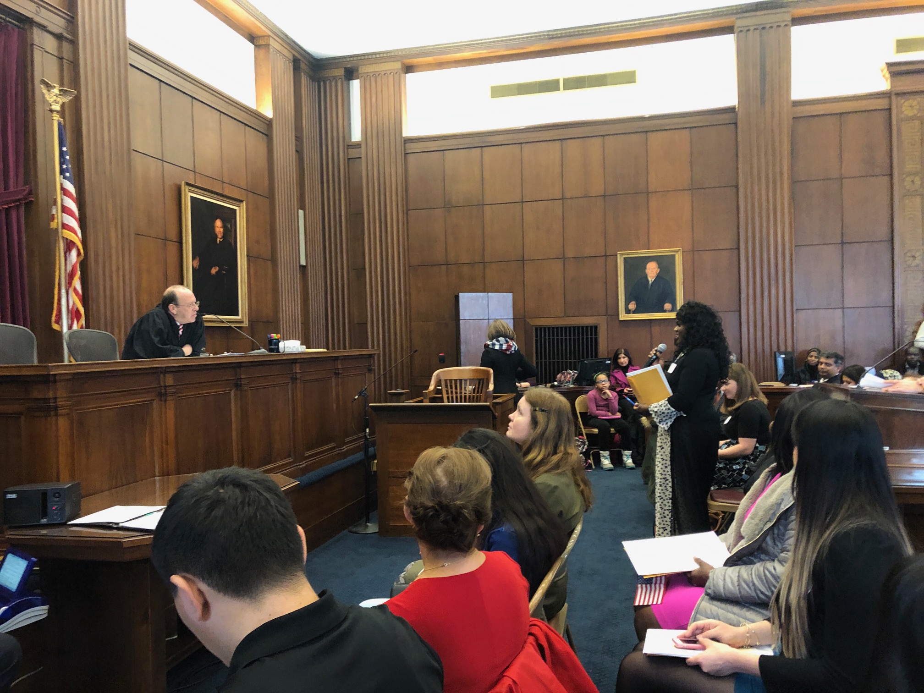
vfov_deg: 49.7
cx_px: 462
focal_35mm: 28
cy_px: 346
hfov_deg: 63.4
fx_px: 747
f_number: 1.8
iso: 100
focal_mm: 3.99
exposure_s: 1/13
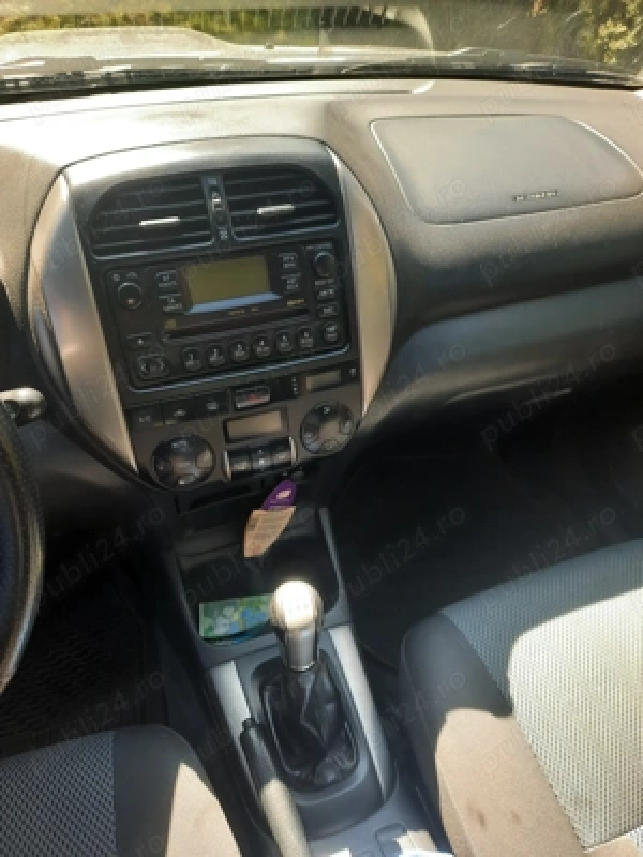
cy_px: 428
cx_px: 322
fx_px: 619
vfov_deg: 69.4
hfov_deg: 54.9
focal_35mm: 25
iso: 32
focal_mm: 4.6
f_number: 2
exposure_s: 1/50
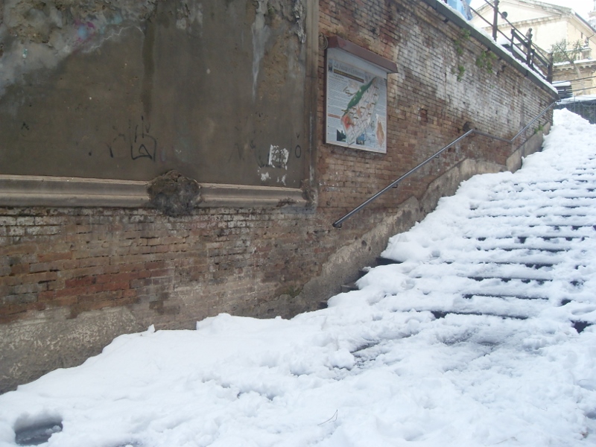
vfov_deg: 38.7
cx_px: 298
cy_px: 224
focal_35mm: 37
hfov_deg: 50.1
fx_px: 637
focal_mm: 6.3
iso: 100
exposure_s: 1/60
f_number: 2.8
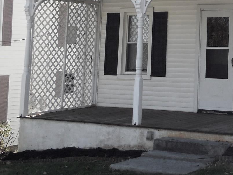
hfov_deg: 21.1
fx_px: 586
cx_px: 269
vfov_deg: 16.4
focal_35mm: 87
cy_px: -20
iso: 125
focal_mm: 6.1
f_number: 3.4
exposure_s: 1/500
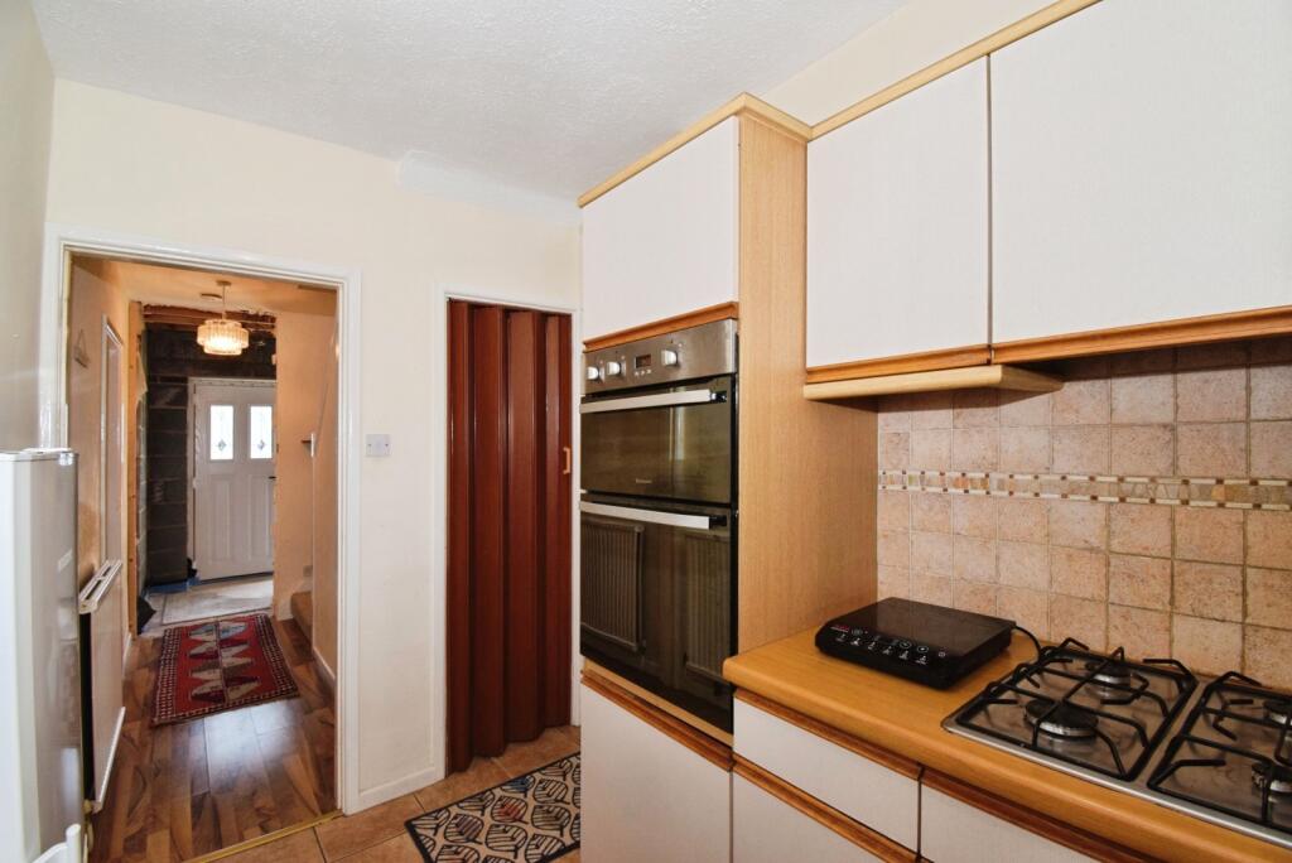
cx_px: 646
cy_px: 432
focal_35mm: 15
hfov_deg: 100.4
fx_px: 539
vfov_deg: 77.4
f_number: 9
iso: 1000
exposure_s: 1/60
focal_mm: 10
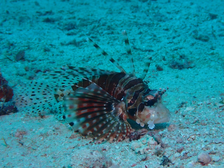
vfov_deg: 21.9
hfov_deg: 29.0
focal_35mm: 67
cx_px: 112
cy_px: 84
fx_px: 434
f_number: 5
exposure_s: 1/125
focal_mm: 11.88
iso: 200
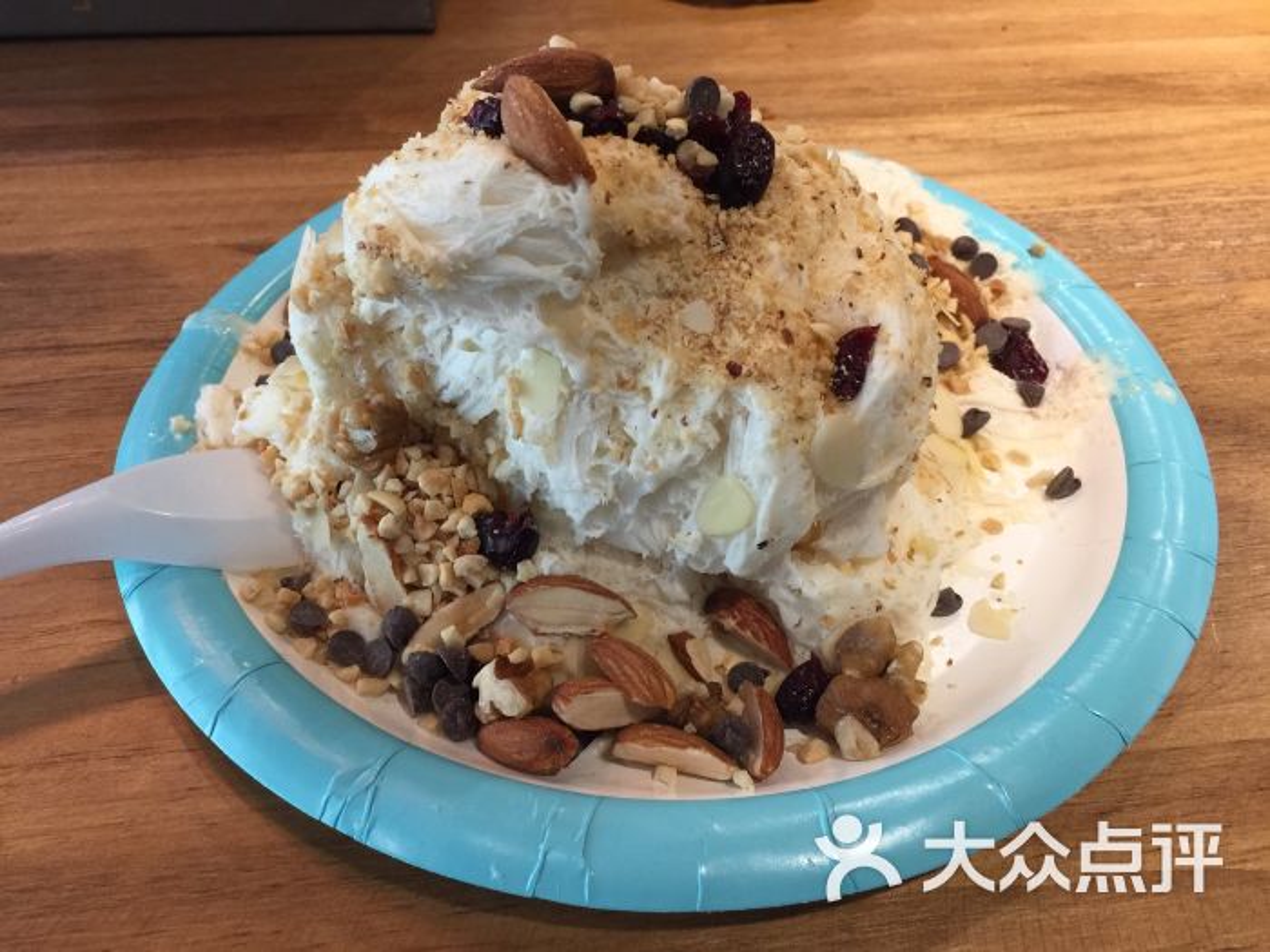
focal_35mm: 29
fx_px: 1064
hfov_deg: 61.7
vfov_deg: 48.2
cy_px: 476
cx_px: 635
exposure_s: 1/33
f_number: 2.2
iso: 80
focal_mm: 4.15
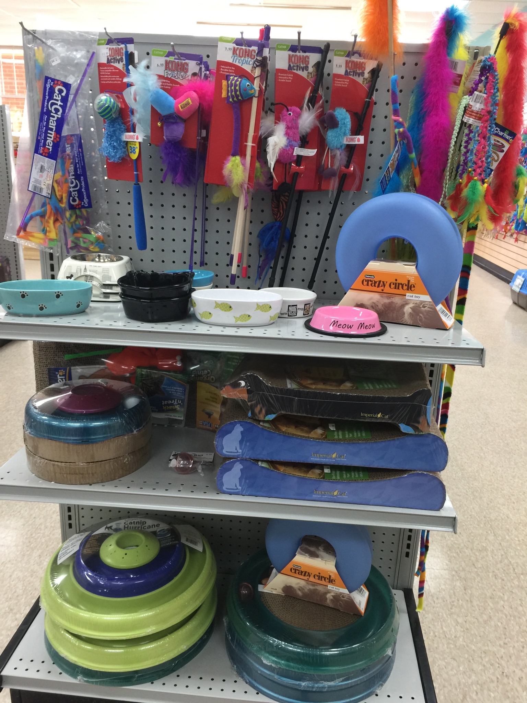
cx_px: 264
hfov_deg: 48.2
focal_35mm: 29
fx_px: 589
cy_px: 352
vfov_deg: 61.7
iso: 40
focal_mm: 4.15
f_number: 2.2
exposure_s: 1/30
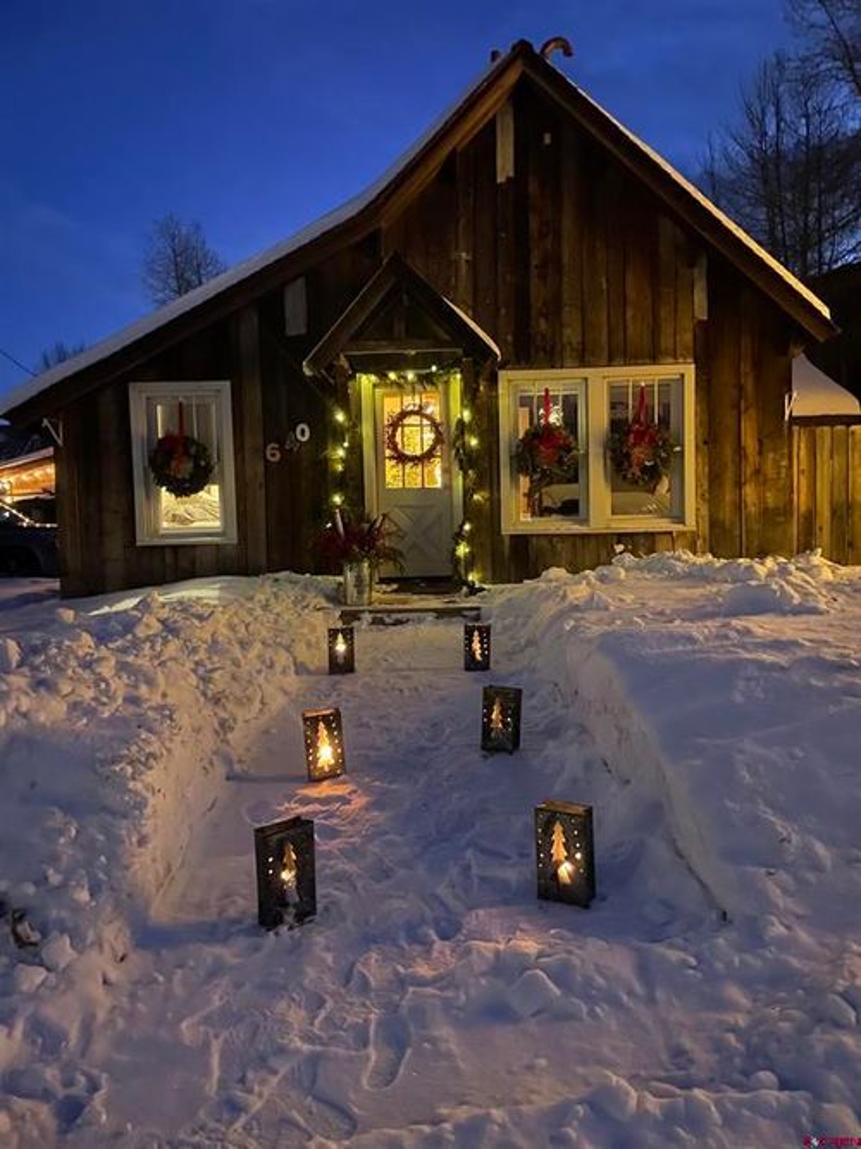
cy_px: 574
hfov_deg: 53.0
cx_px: 430
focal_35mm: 26
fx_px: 863
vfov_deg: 67.3
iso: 1600
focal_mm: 4.2
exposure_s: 1/15
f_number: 1.6
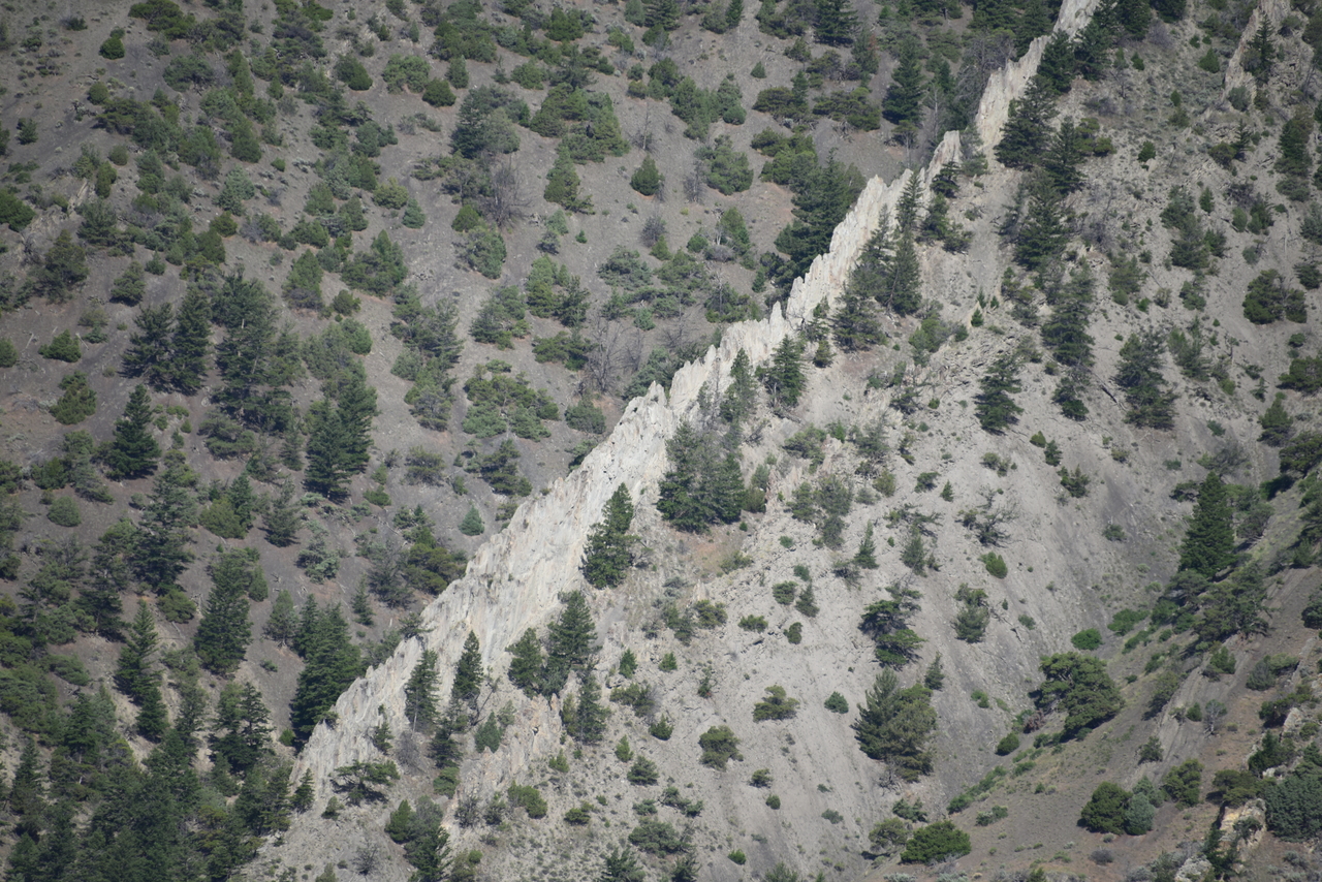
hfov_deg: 6.9
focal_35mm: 300
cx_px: 661
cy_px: 441
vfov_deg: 4.6
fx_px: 11018
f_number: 5.6
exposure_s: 1/640
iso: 140
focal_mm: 300
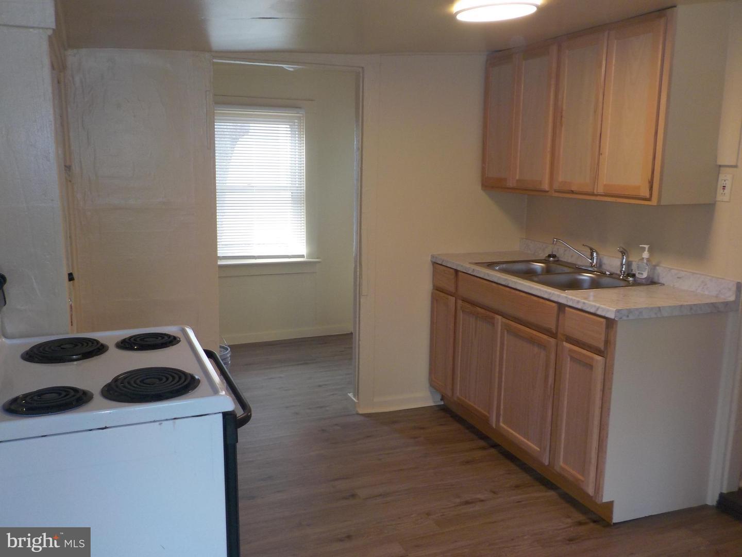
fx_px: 643
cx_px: 371
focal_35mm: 30
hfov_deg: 60.0
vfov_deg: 46.8
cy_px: 278
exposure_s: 1/30
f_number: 3.3
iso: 140
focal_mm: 4.1
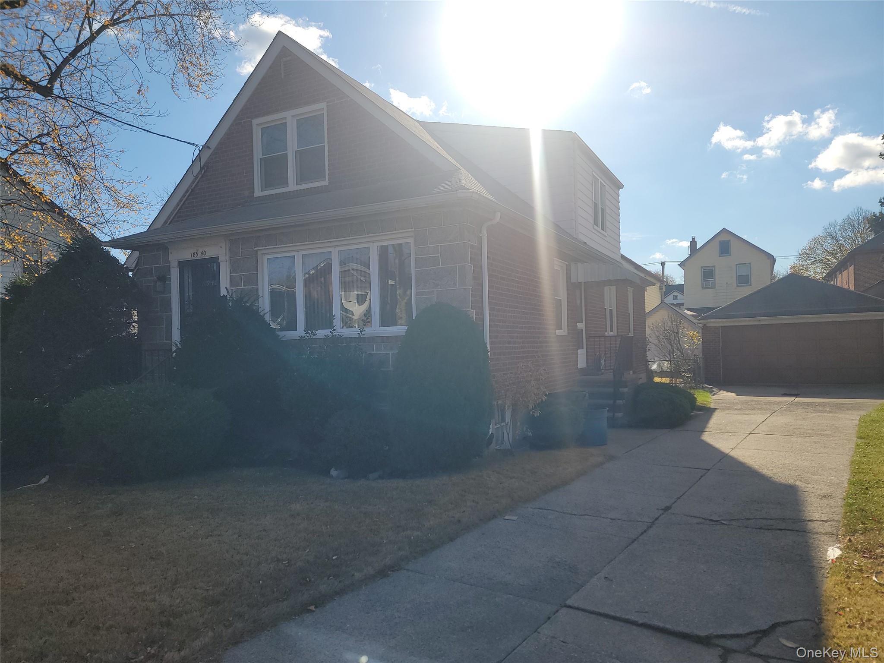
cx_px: 442
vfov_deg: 56.8
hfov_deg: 71.6
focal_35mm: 24
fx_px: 613
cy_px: 332
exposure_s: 1/1276
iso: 16
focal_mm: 6.7
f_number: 1.8
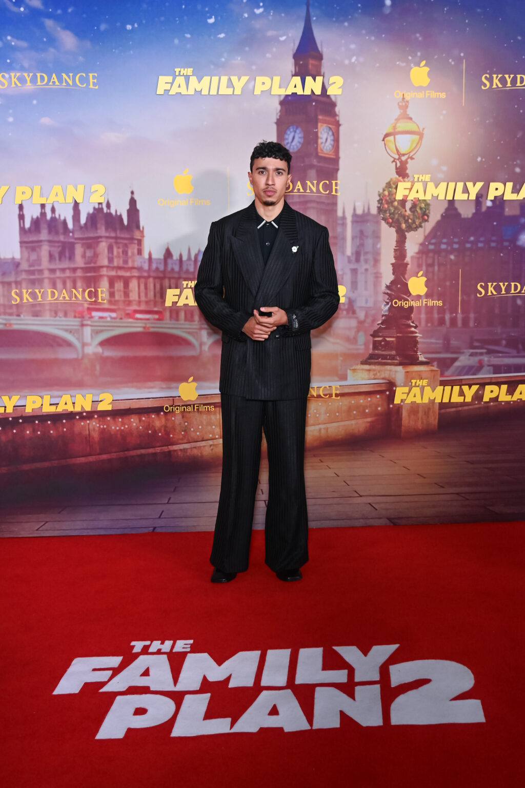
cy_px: 394
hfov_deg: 43.6
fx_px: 656
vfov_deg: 61.9
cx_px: 262
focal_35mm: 30
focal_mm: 30
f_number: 5
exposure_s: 1/160
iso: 1600
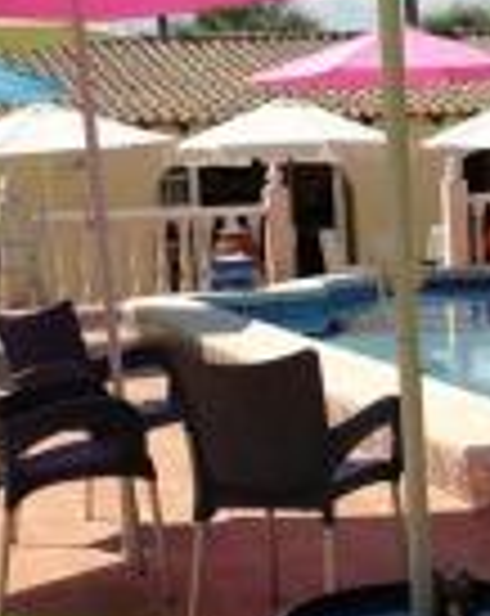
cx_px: 468
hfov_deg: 13.6
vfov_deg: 17.2
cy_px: 398
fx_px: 2037
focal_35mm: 112
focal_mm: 4.28
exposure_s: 1/3367
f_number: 2.4
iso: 64
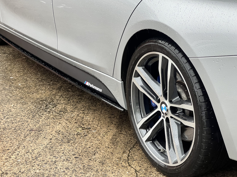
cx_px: 129
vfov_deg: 17.0
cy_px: 81
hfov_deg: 22.5
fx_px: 596
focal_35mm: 87
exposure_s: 1/96
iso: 200
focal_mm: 9
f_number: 2.8
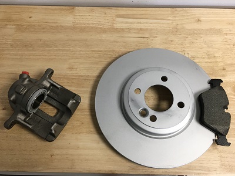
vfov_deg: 48.2
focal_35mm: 29
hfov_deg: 61.7
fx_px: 197
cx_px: 118
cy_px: 88
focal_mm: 4.15
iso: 40
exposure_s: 1/30
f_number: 2.2
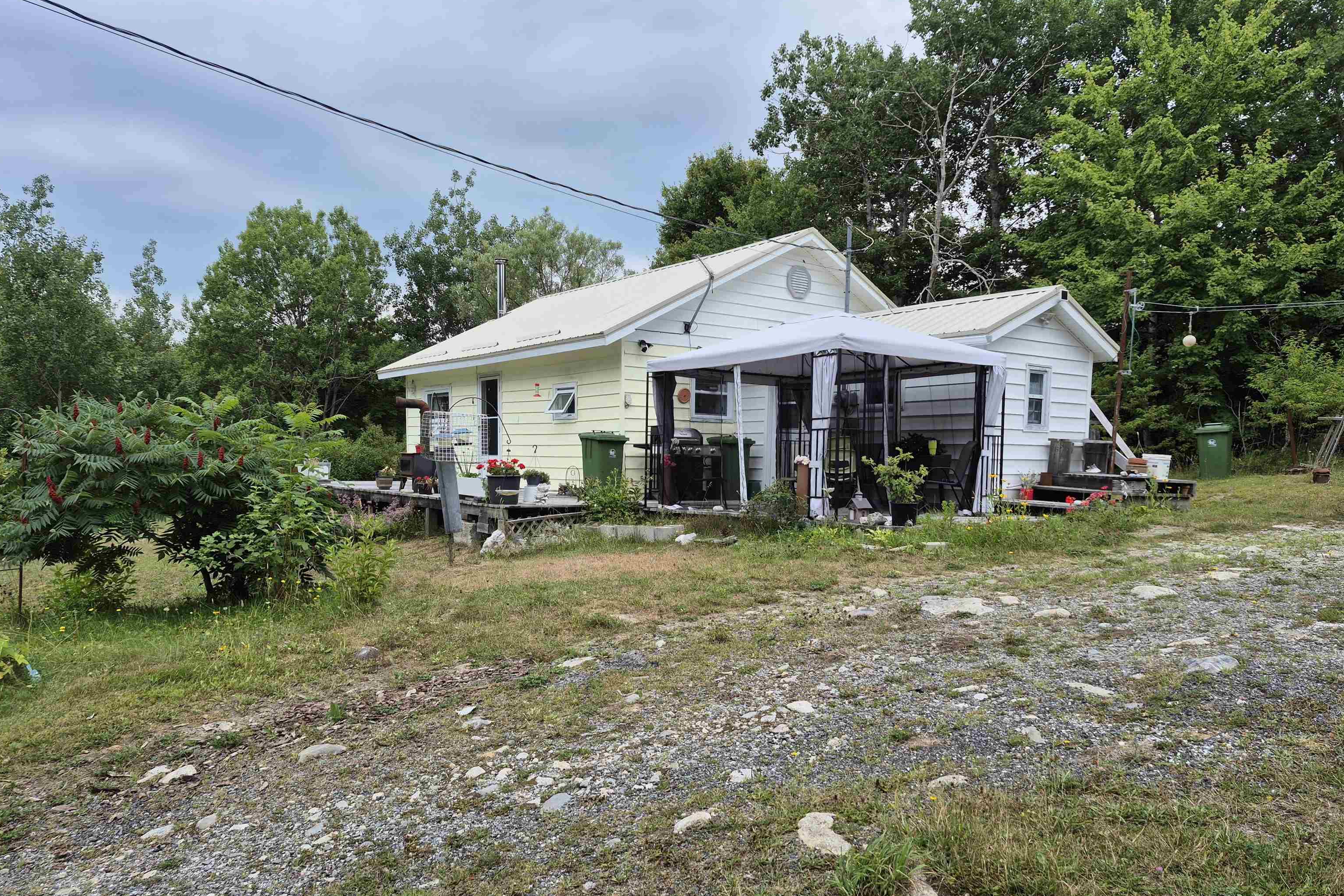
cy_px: 500
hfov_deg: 73.7
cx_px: 670
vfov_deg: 53.0
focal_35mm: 24
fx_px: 896
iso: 25
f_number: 1.8
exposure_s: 1/766
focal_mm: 5.4
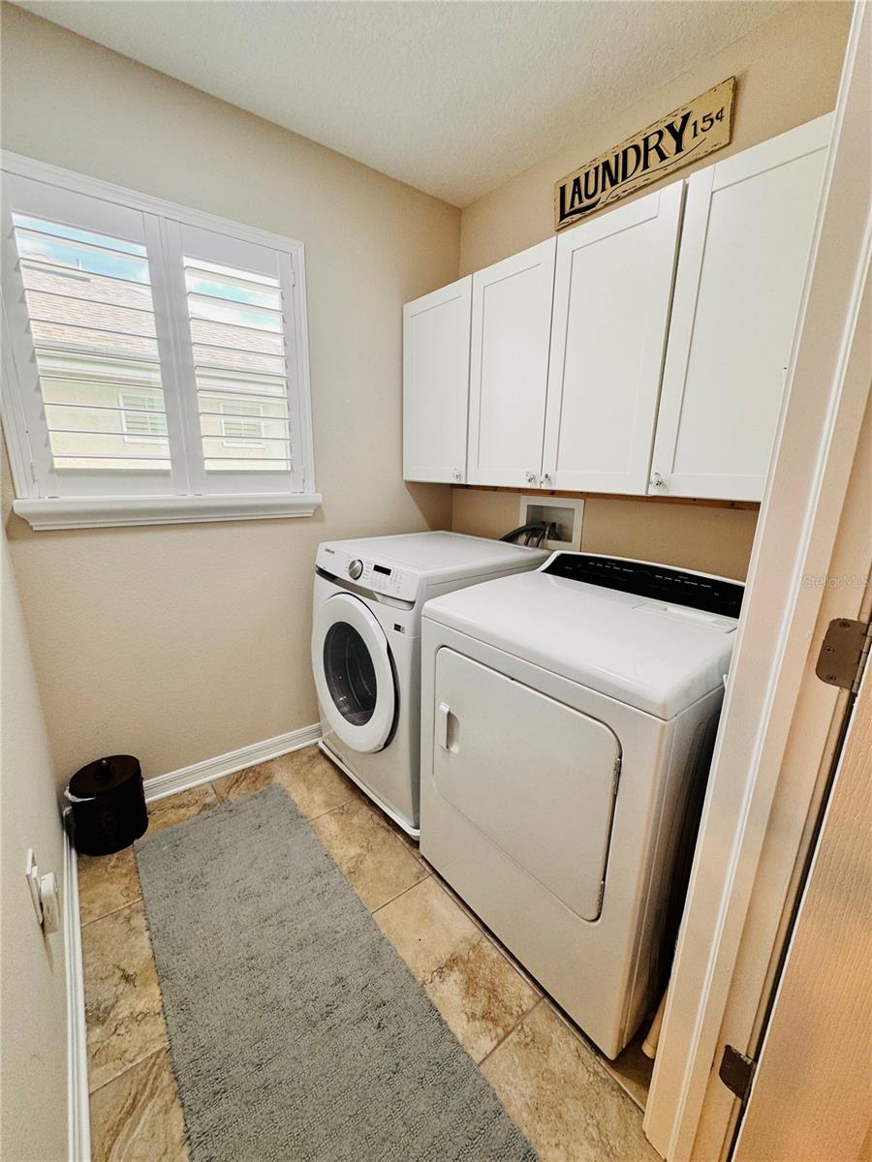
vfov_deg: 102.1
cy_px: 581
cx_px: 436
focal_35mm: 14
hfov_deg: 85.7
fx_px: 470
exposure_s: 1/120
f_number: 2.2
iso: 80
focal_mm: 2.22
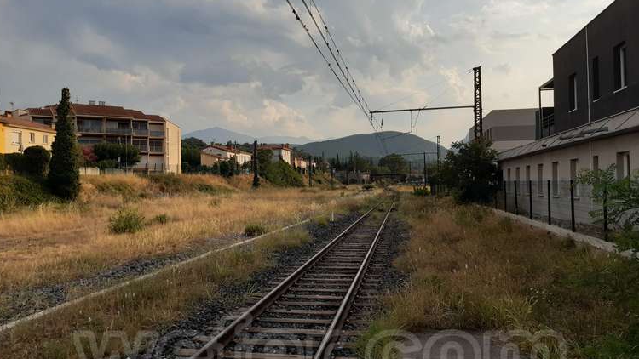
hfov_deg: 66.1
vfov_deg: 40.2
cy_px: 184
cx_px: 315
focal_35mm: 29
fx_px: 491
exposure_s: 1/3289
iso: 40
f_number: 1.7
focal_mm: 3.92
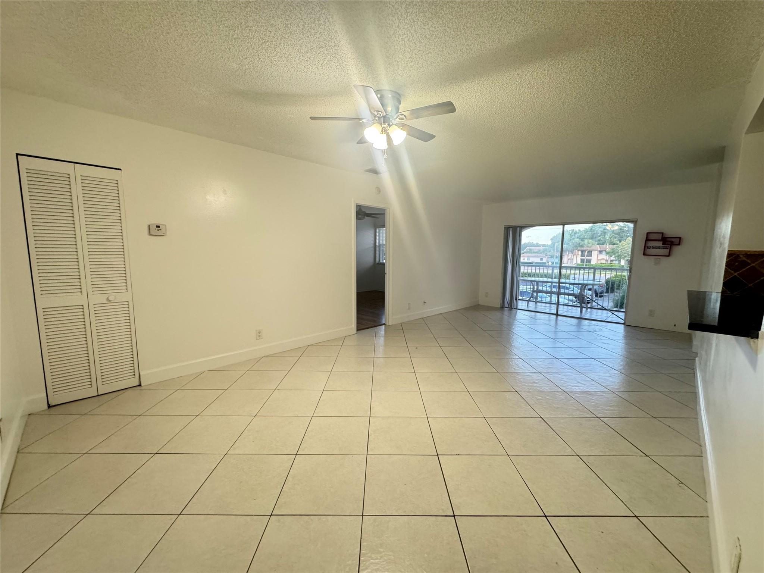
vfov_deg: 85.7
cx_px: 382
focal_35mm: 14
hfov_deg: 102.1
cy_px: 286
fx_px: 309
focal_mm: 2.22
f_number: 2.2
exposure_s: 1/120
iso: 320
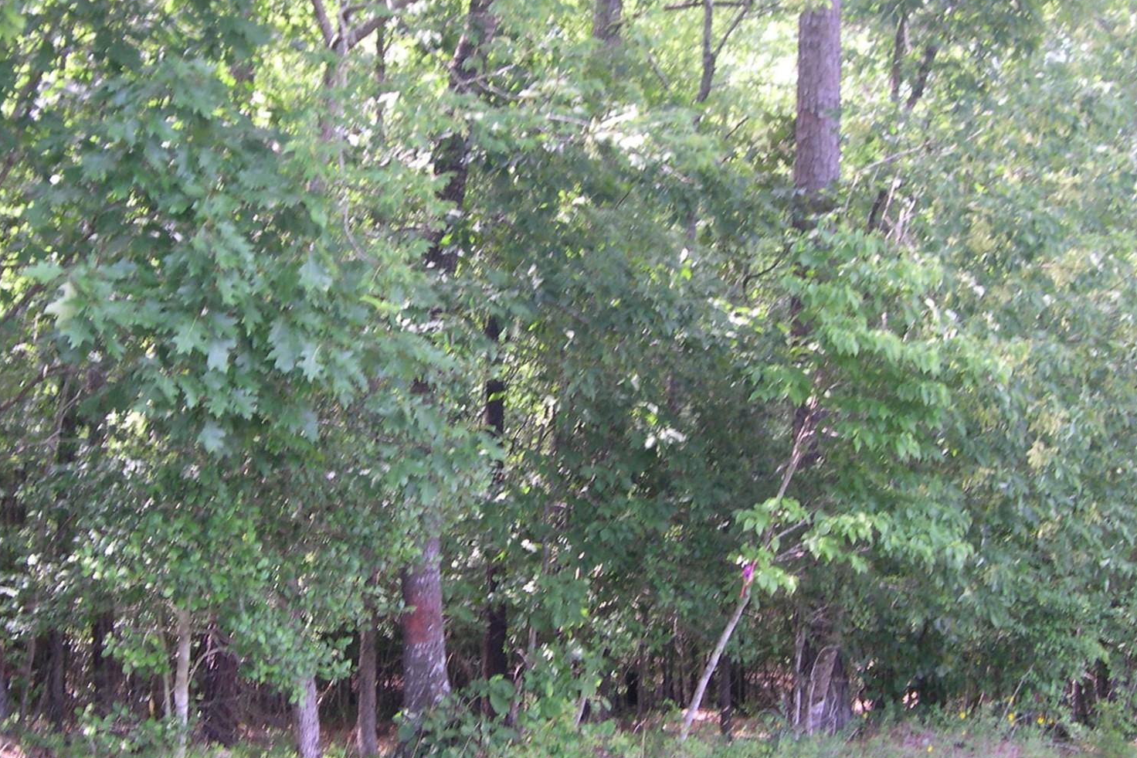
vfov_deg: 24.6
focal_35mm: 55
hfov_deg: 36.1
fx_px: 1737
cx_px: 443
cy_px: 396
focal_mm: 8
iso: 100
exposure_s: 1/62.9
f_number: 2.8
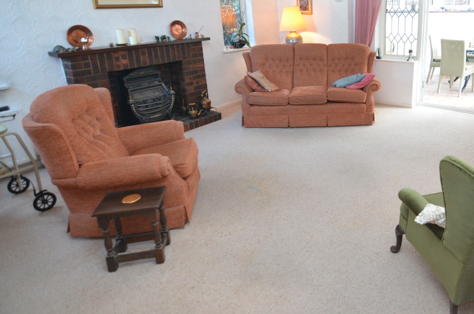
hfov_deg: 68.2
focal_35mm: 25
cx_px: 347
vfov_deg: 50.5
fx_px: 325
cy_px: 104
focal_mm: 11
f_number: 3.2
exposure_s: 1/50
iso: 800
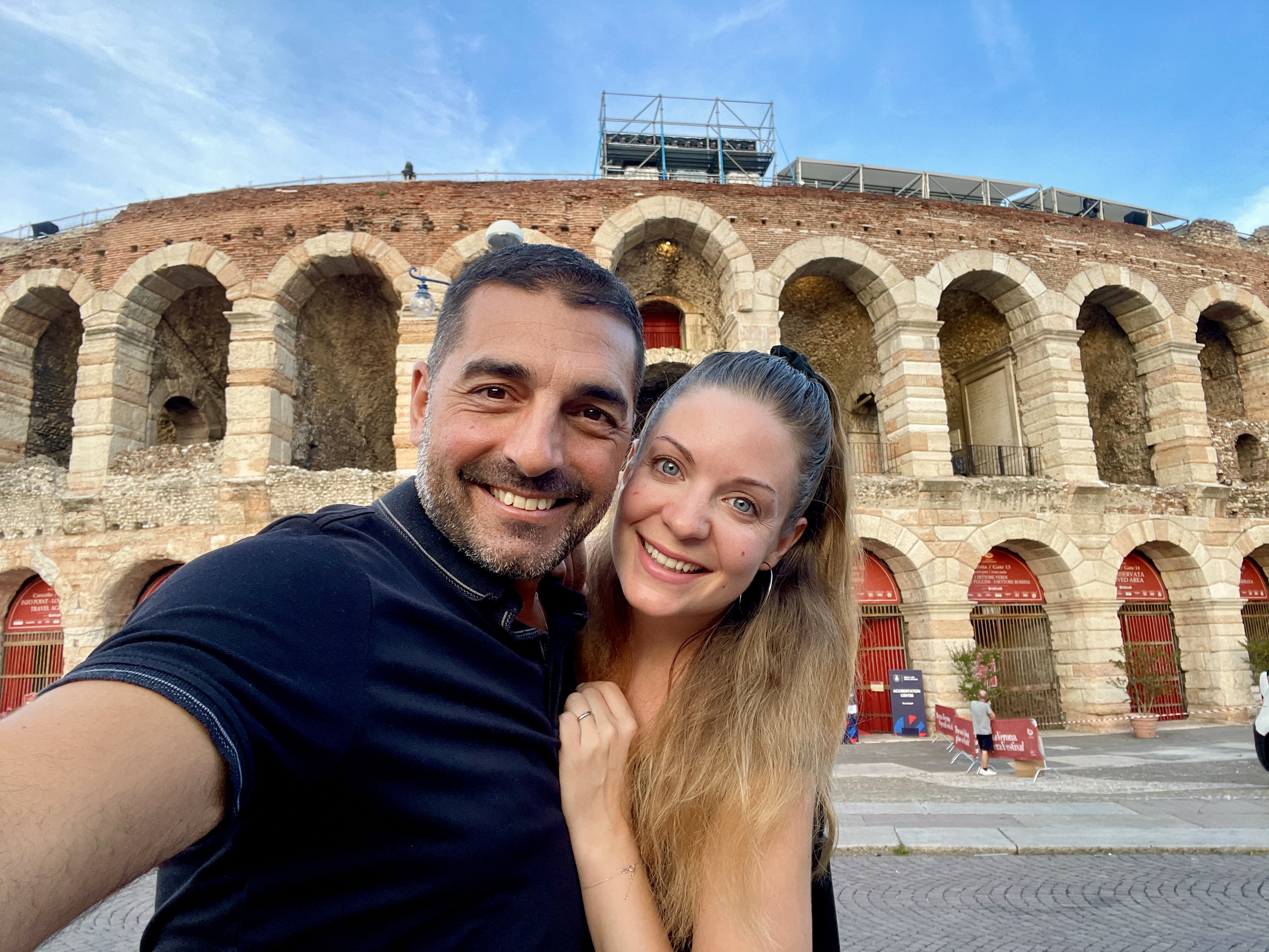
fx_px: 843
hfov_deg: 73.9
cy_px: 476
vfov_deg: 58.9
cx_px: 634
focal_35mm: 23
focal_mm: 2.71
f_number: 2.2
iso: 80
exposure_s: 1/121
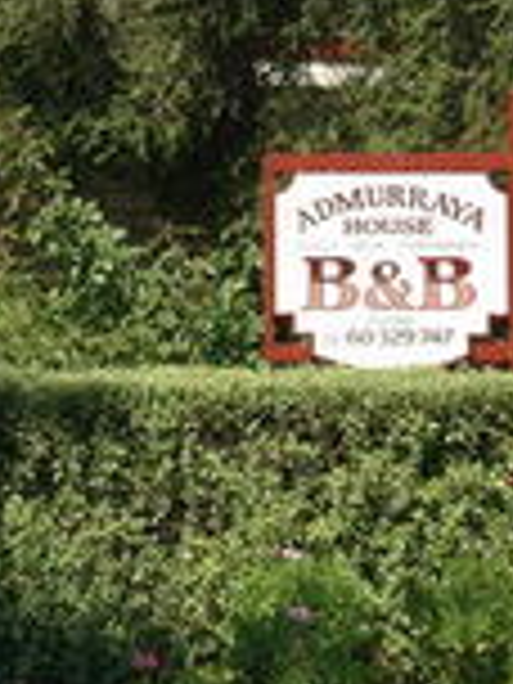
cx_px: -230
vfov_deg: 7.8
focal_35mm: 254
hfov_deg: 5.8
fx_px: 5019
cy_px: 158
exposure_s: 1/350
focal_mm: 56
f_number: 9.5
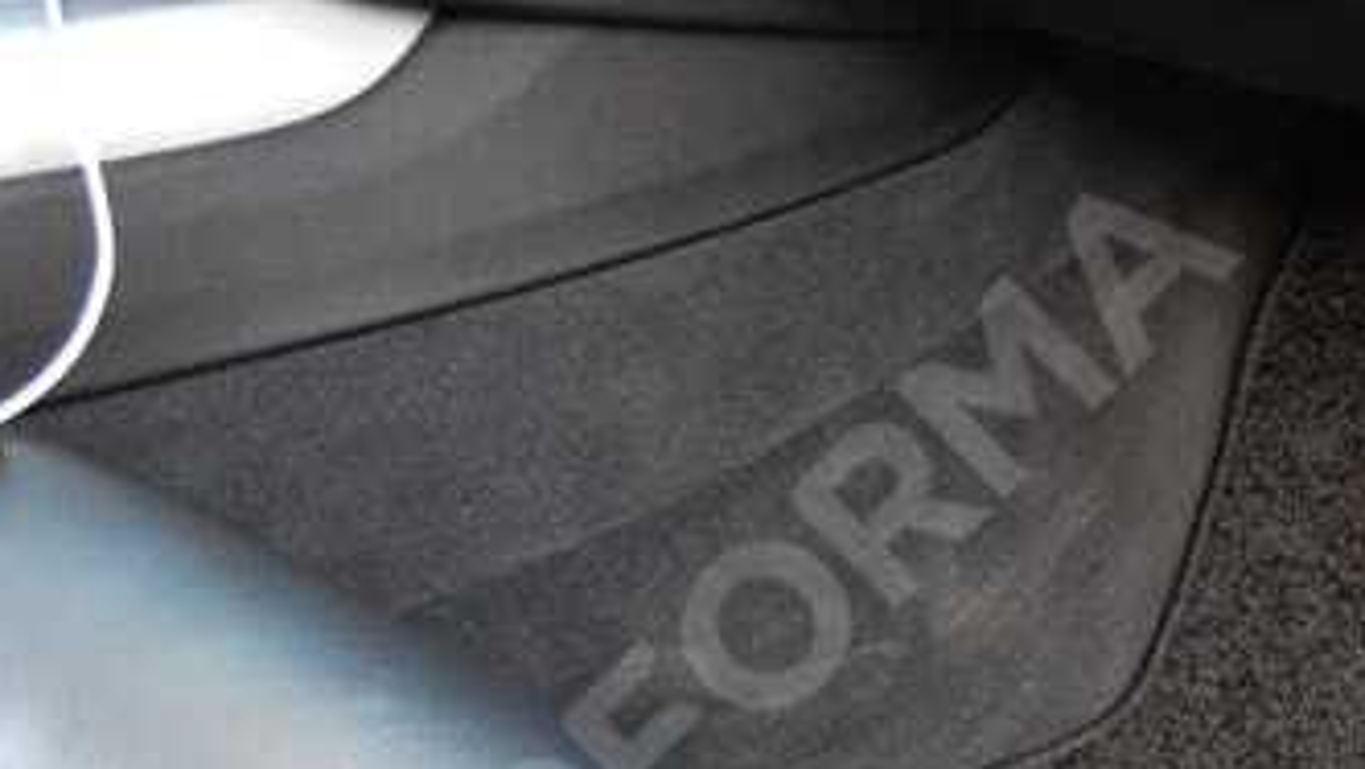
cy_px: 1018
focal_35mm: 83
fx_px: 3005
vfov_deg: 14.0
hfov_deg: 24.3
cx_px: 1410
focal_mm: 22
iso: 1600
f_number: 3.8
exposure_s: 1/30
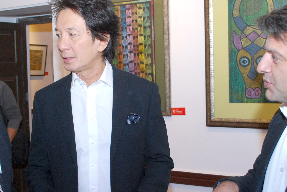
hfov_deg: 31.8
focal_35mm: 63
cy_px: 135
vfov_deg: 21.5
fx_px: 503
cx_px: 132
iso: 400
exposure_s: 1/50
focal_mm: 20
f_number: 4
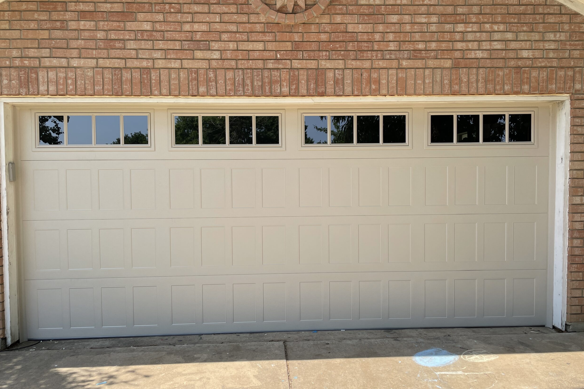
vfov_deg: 46.4
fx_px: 454
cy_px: 204
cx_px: 286
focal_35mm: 28
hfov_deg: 65.5
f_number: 1.6
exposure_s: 1/1531
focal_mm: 4.2
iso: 32
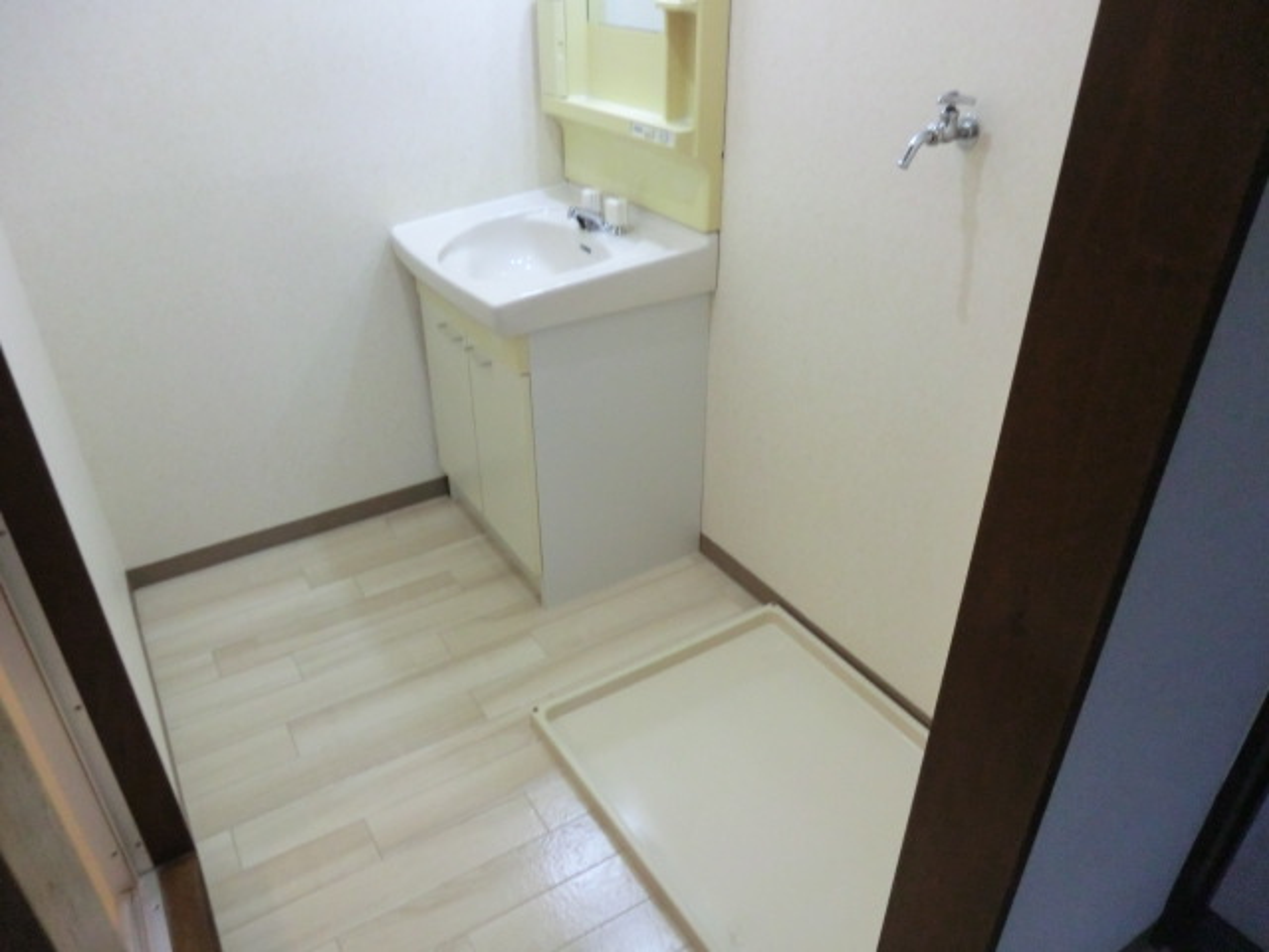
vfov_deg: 56.8
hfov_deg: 71.6
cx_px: 634
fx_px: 880
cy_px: 476
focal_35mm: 24
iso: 400
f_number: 3.2
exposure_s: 1/60
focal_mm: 4.3
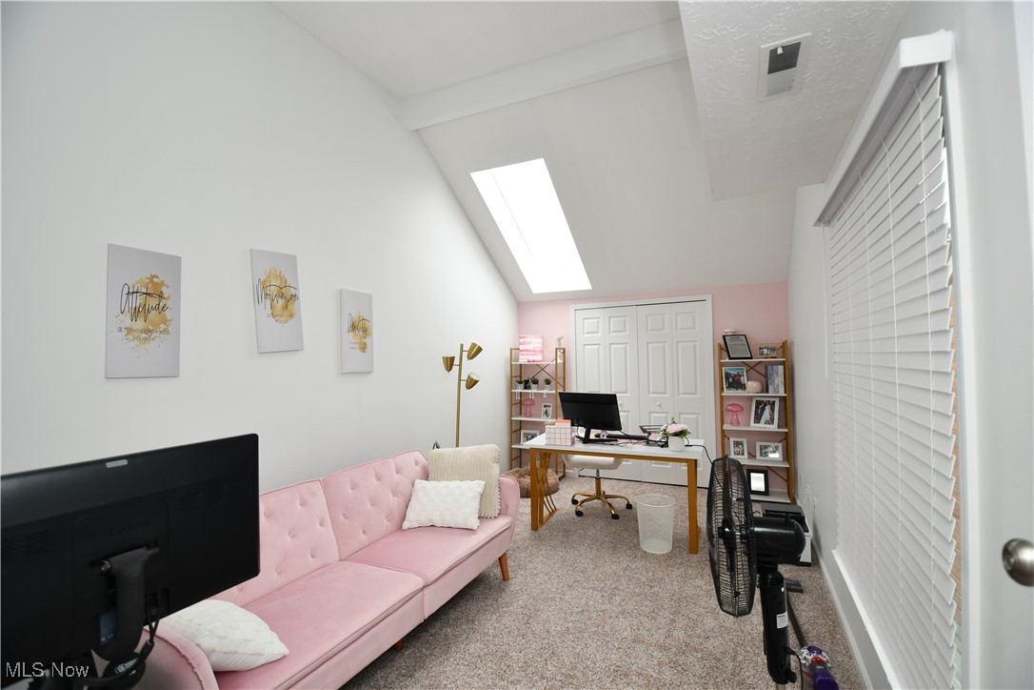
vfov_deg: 77.3
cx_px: 517
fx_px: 431
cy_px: 345
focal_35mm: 15
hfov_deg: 100.4
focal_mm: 10
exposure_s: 1/80
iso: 200
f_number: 4.5
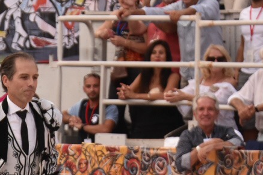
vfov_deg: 3.0
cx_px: -149
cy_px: 213
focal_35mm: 452
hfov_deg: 4.5
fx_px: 3304
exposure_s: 1/1600
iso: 2000
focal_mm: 122
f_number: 5.6
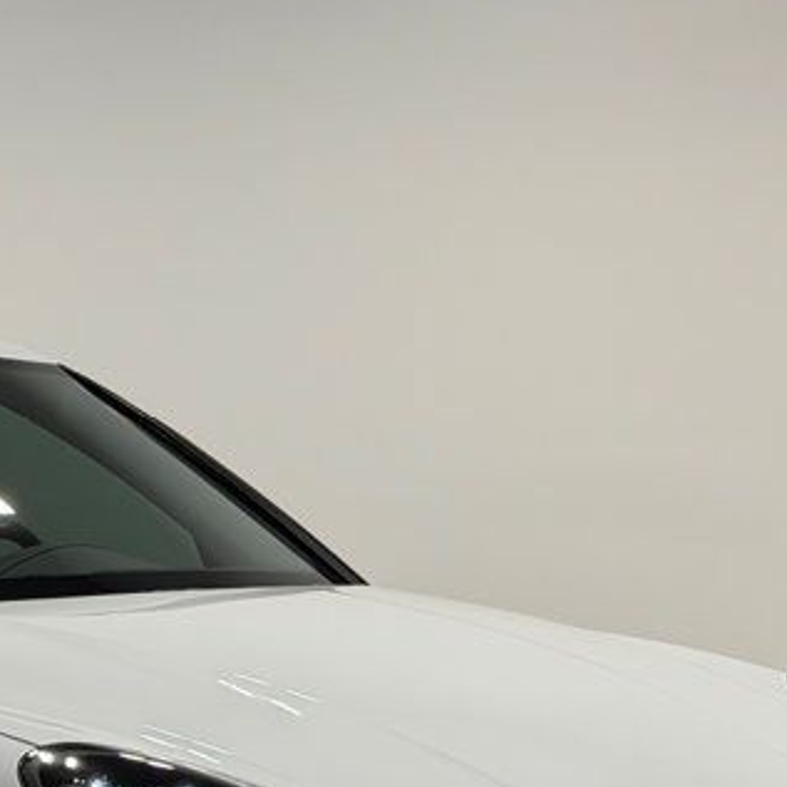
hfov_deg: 12.5
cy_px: 725
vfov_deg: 12.6
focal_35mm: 137
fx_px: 3524
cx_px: -122
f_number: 1.78
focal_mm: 6.76
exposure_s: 1/336
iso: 64
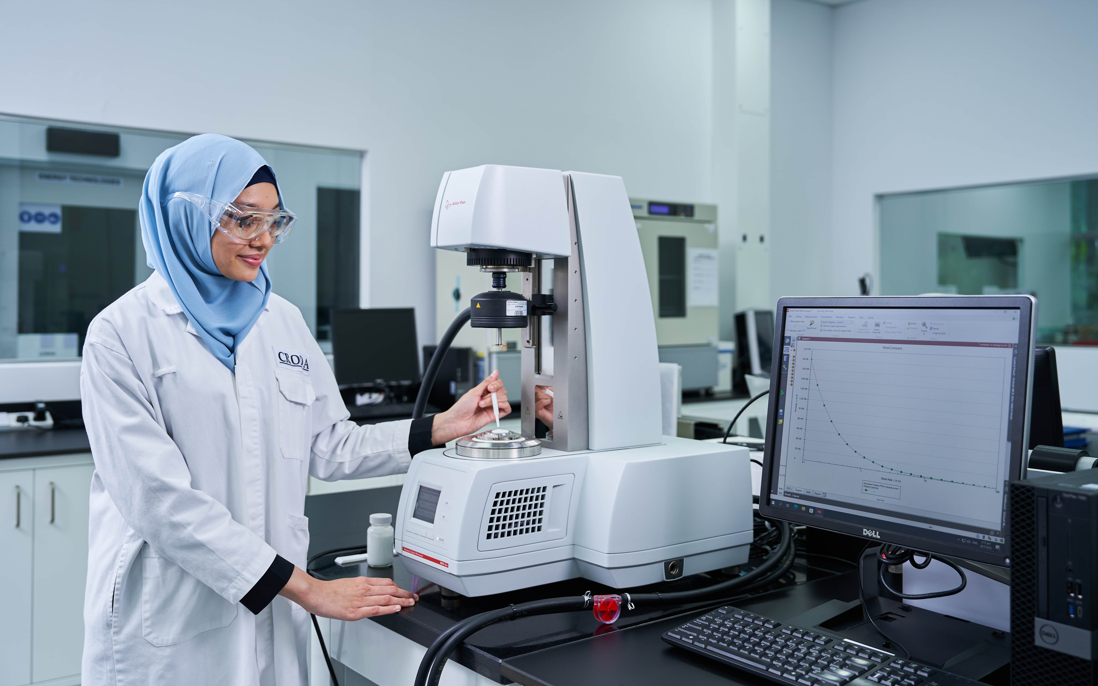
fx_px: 1017
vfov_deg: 37.3
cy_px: 327
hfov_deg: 56.7
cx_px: 551
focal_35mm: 34
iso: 100
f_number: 3.2
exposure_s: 1/125
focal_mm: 33
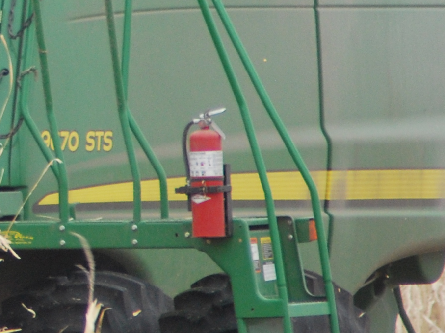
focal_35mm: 1849
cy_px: 7
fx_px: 23766
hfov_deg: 1.1
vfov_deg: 0.8
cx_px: -468
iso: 400
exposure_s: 1/500
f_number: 5.6
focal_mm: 300
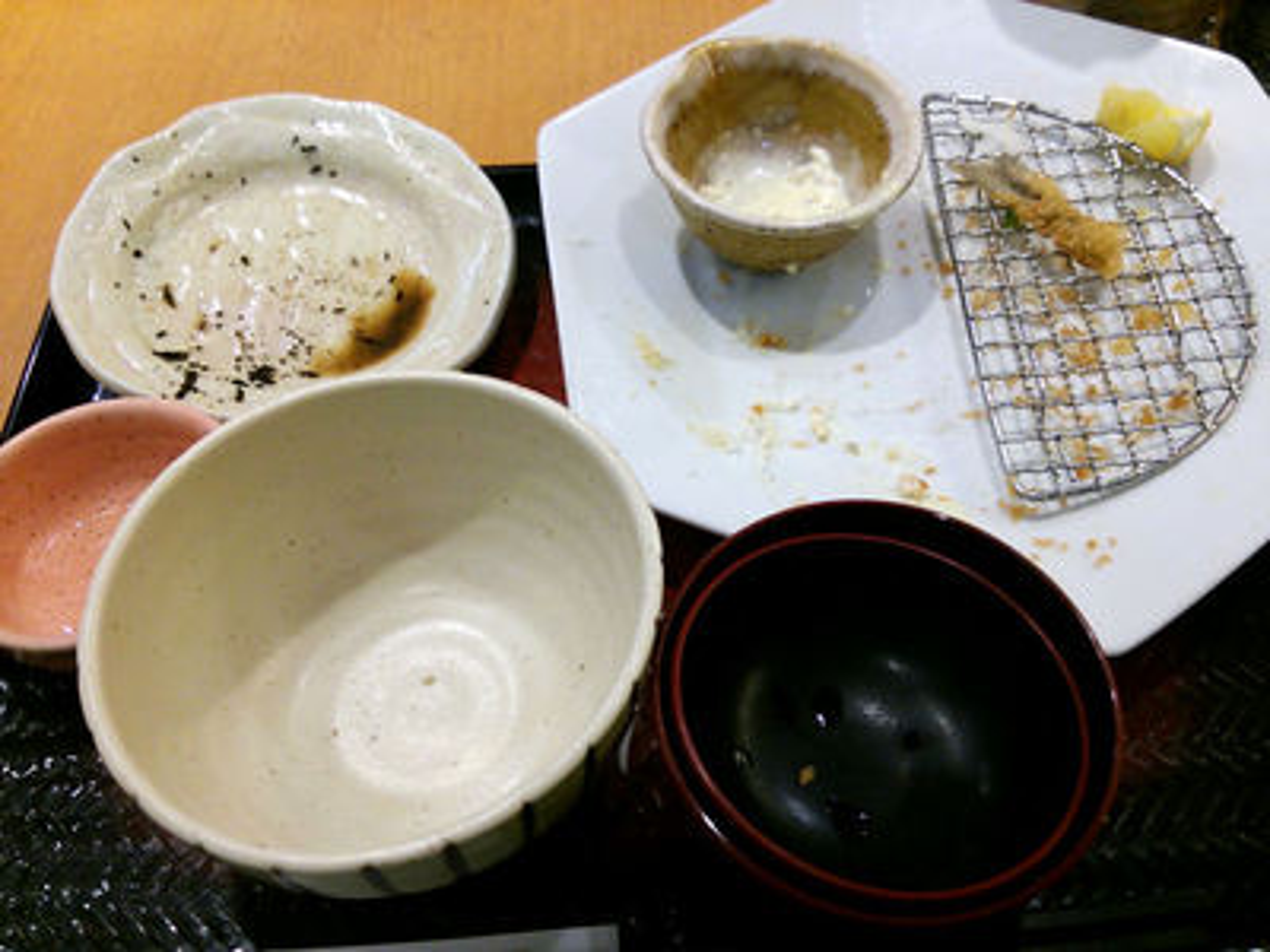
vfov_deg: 46.8
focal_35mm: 30
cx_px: 635
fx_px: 1101
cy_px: 476
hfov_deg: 60.0
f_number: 1.94
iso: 100
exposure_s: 1/100
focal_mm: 4.06
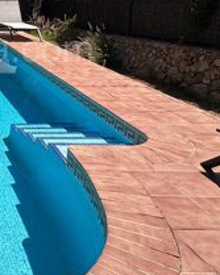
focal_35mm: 46
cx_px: -94
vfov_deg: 38.5
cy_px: 47
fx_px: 375
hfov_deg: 25.9
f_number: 2.2
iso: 50
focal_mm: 2.22
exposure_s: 1/2257
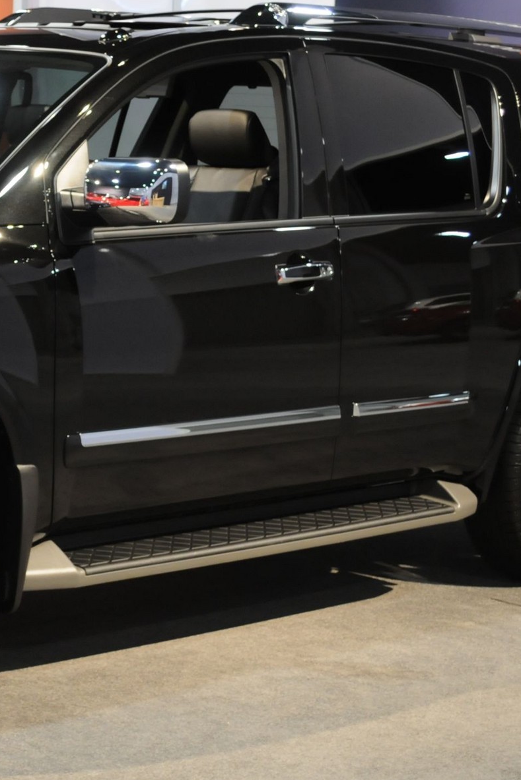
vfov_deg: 21.4
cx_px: 14
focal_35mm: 95
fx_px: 2062
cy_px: 304
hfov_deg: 14.2
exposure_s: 1/30
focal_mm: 30
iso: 800
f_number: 4.5
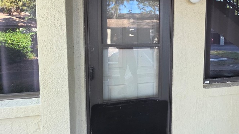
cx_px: 161
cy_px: 43
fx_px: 139
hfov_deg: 78.3
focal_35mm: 22
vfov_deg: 50.4
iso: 125
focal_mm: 2.2
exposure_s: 1/120
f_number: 1.9
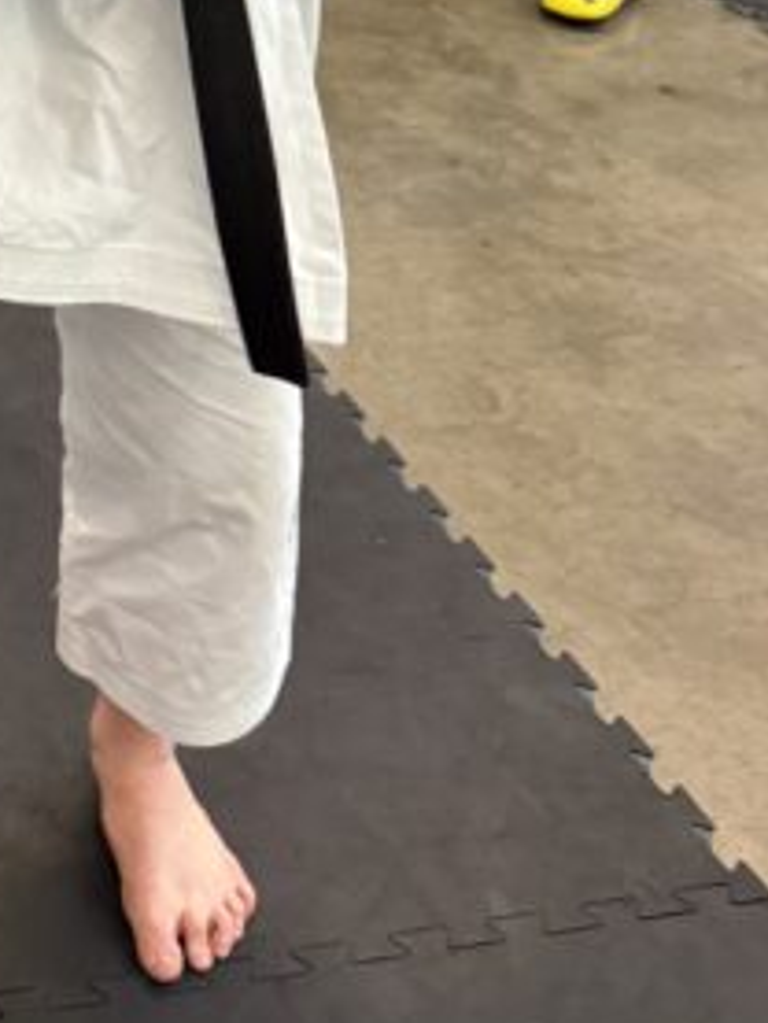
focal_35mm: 74
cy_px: -246
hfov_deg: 18.3
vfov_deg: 23.7
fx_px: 2187
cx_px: -292
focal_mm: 6.76
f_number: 1.78
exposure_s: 1/60
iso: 400
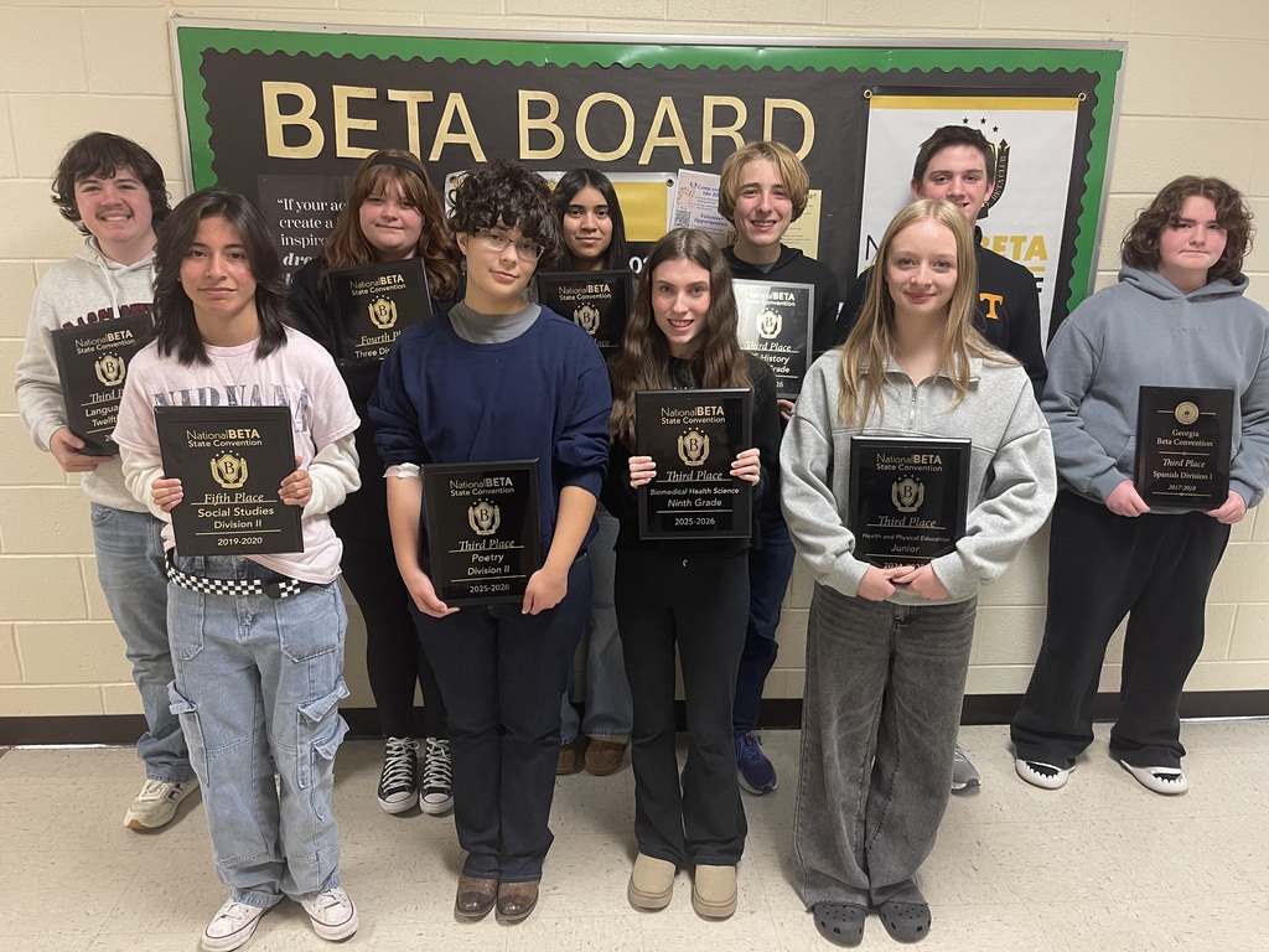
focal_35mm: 25
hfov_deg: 69.4
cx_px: 634
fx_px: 916
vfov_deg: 54.9
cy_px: 476
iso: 250
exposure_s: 1/60
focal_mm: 5.1
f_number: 1.6
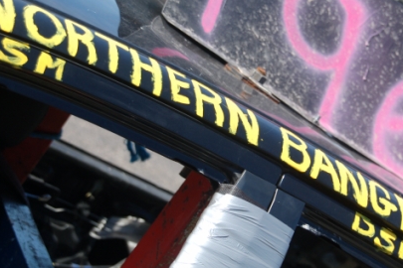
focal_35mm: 109
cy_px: 104
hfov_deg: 18.7
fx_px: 1220
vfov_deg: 12.6
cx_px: 226
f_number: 5
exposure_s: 1/500
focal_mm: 46
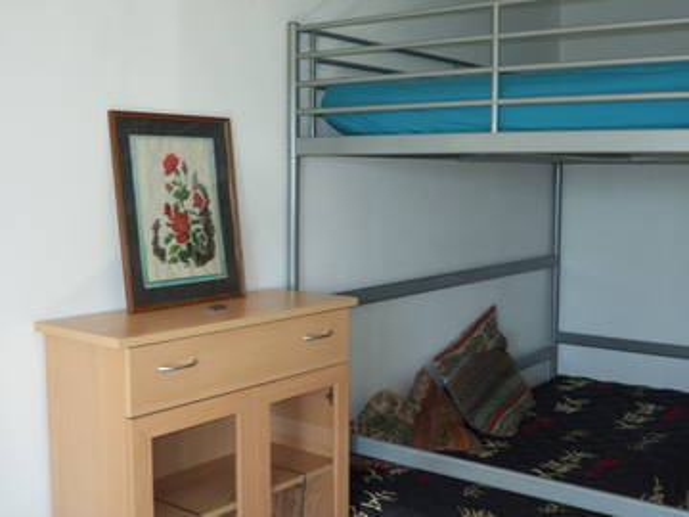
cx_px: 344
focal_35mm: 42
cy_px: 258
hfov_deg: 44.8
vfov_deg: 34.3
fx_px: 836
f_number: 3.2
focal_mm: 7.1
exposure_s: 1/40
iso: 100
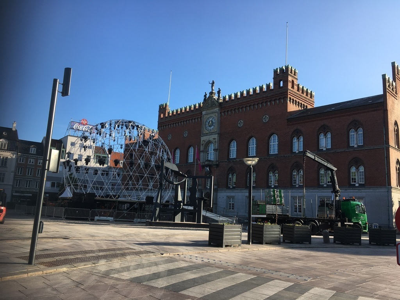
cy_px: 150
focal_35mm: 29
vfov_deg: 48.2
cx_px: 200
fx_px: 335
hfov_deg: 61.7
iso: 25
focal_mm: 4.15
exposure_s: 1/705
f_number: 2.2
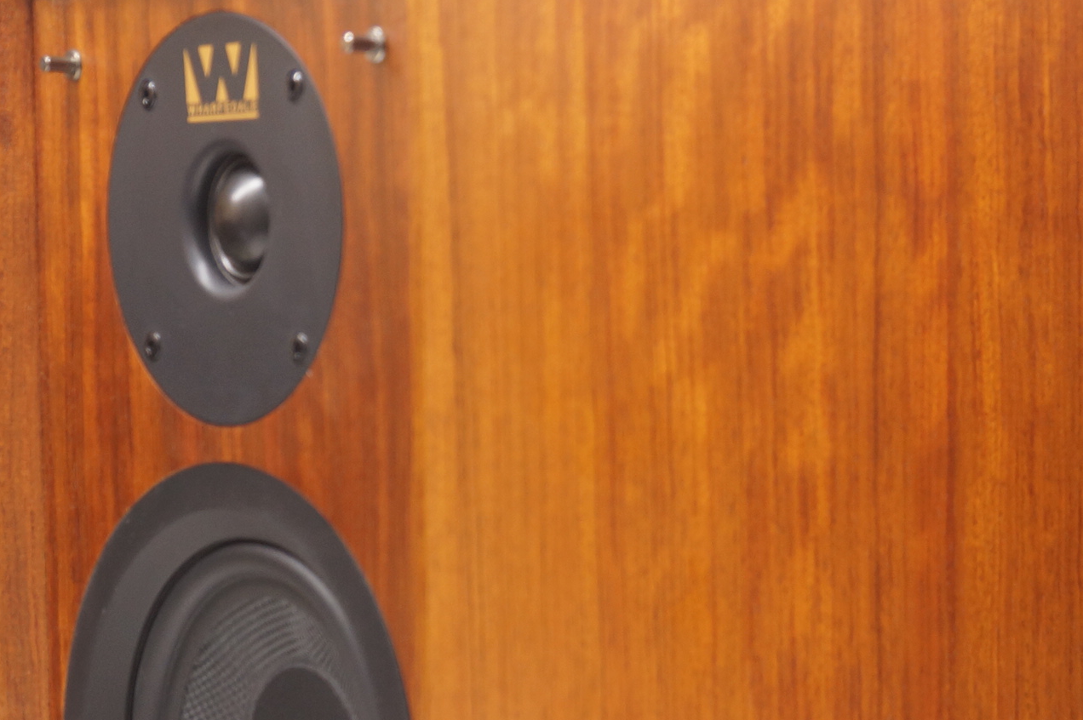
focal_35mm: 124
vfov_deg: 11.0
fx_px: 3733
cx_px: 1194
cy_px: 556
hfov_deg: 16.0
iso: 200
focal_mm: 35
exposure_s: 1/60
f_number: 4
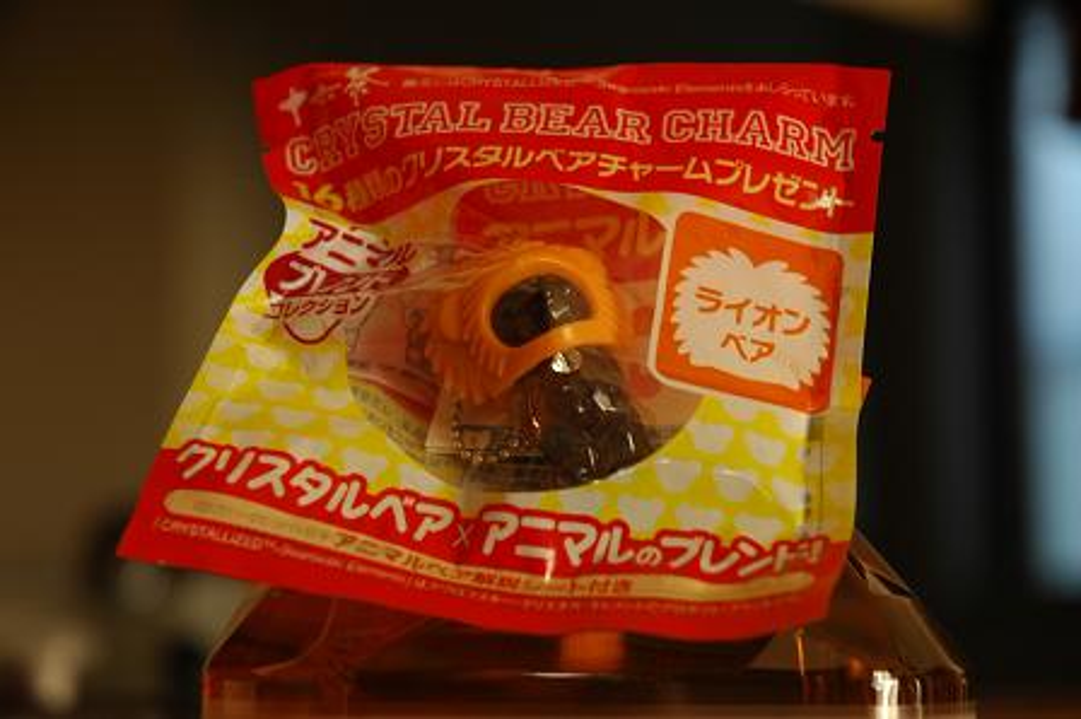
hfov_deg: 19.5
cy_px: 360
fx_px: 3151
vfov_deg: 13.0
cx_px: 540
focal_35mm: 105
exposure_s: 1/8
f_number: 5.6
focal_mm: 70
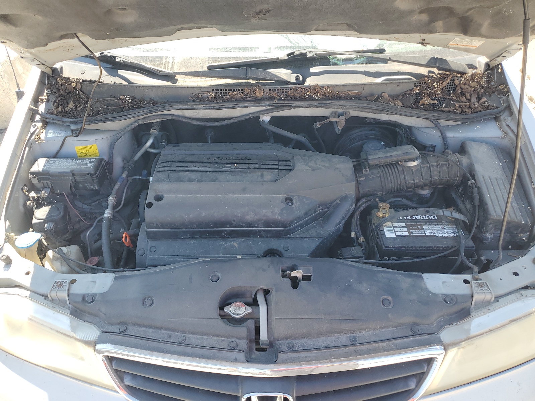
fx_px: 402
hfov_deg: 67.3
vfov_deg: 53.1
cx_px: 268
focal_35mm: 26
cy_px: 200
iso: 50
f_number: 1.5
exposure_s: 1/476
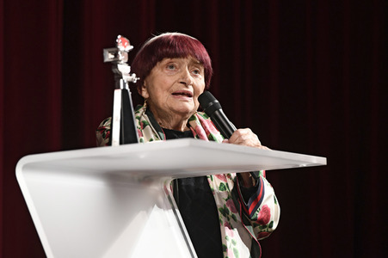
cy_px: 129
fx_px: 2154
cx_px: 194
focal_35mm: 200
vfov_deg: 6.9
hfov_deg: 10.3
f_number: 5
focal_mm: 200
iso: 3200
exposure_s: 1/250
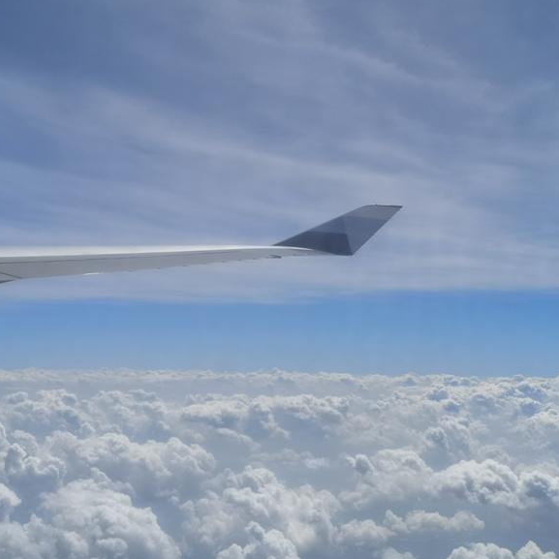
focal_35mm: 49
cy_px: 270
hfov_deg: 34.6
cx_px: 315
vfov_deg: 34.7
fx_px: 895
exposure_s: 1/3846
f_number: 1.8
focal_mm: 3.95
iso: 50
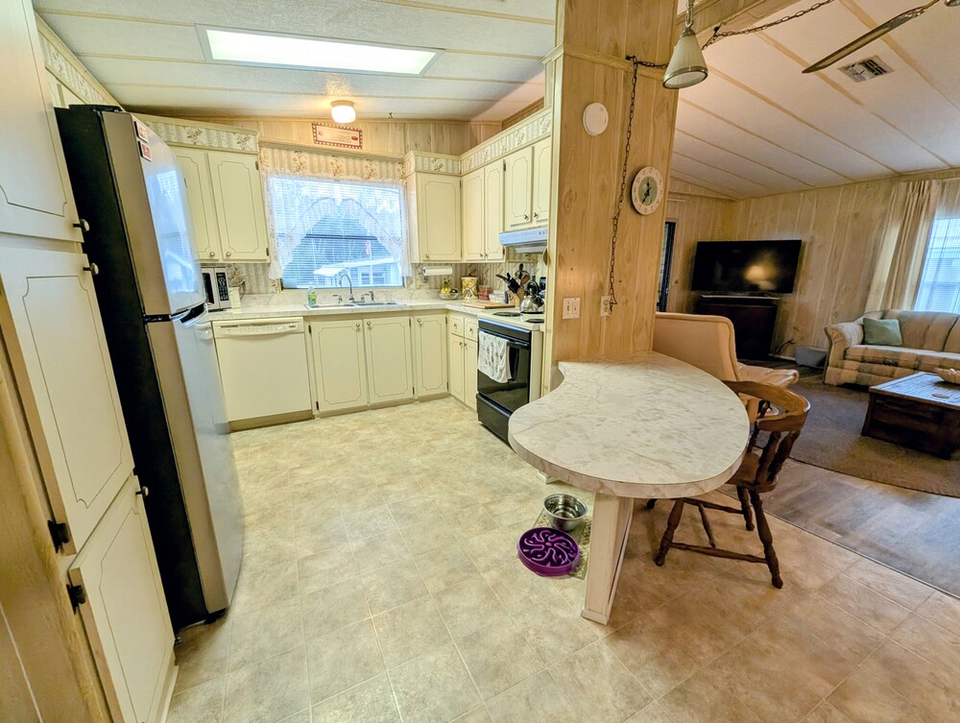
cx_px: 480
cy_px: 362
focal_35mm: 13
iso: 152
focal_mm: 1.95
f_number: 2.2
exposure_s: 1/120
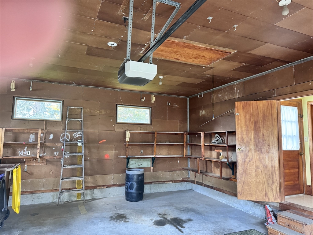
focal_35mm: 24
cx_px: 156
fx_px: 217
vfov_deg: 56.8
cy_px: 118
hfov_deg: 71.6
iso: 500
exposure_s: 1/60
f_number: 1.78
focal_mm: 6.76
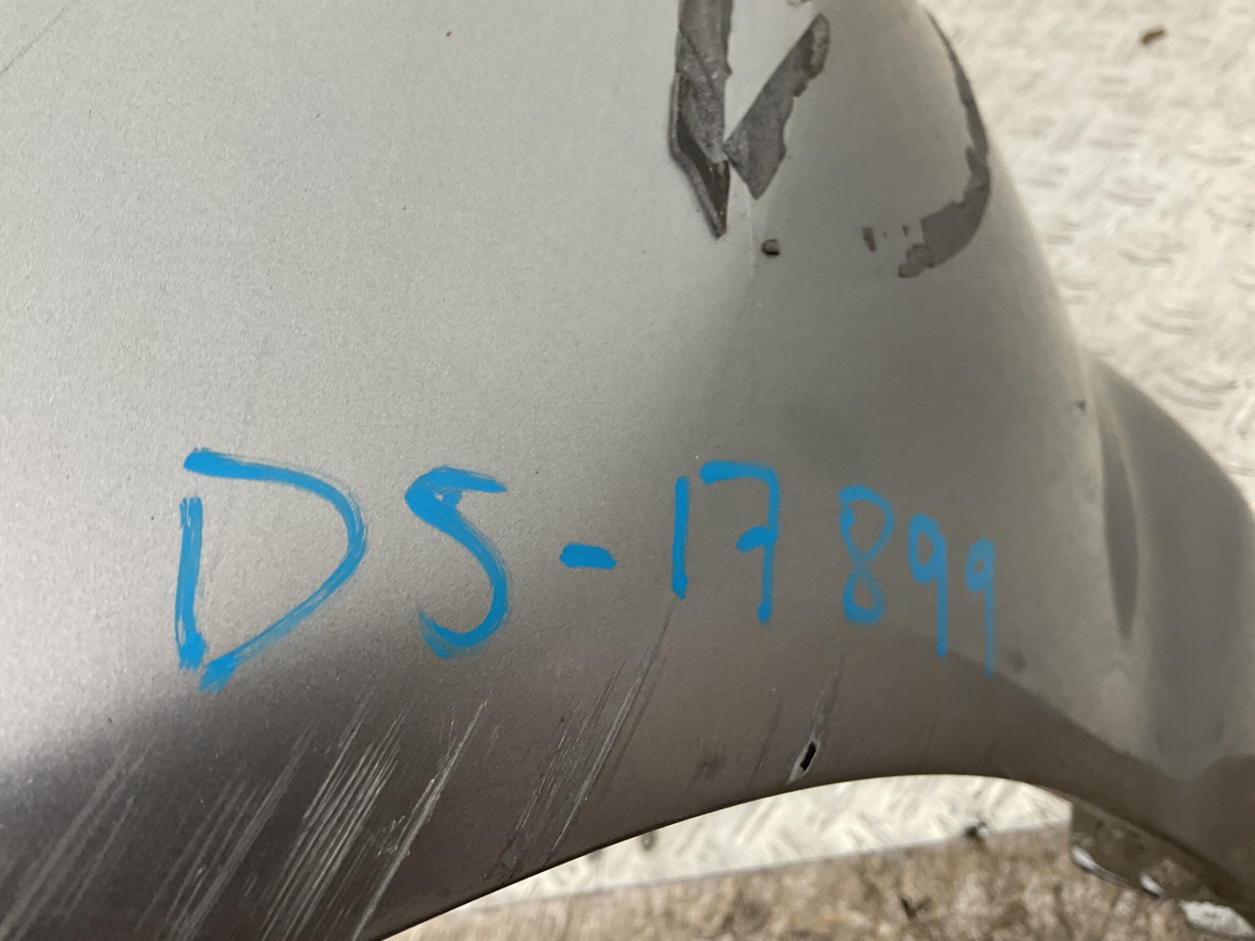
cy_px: 470
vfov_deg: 48.2
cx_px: 628
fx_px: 1051
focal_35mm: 29
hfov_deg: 61.7
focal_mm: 3
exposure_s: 1/120
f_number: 1.8
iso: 50
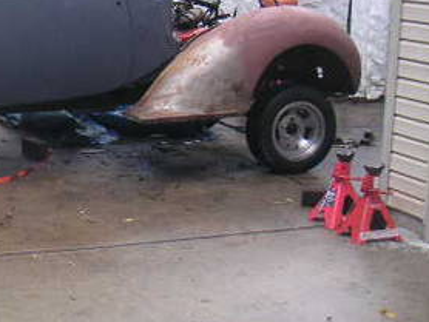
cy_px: 55
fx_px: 1017
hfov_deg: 22.8
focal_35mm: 82
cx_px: -3
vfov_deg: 17.8
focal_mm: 6
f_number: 2.8
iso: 64
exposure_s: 1/45
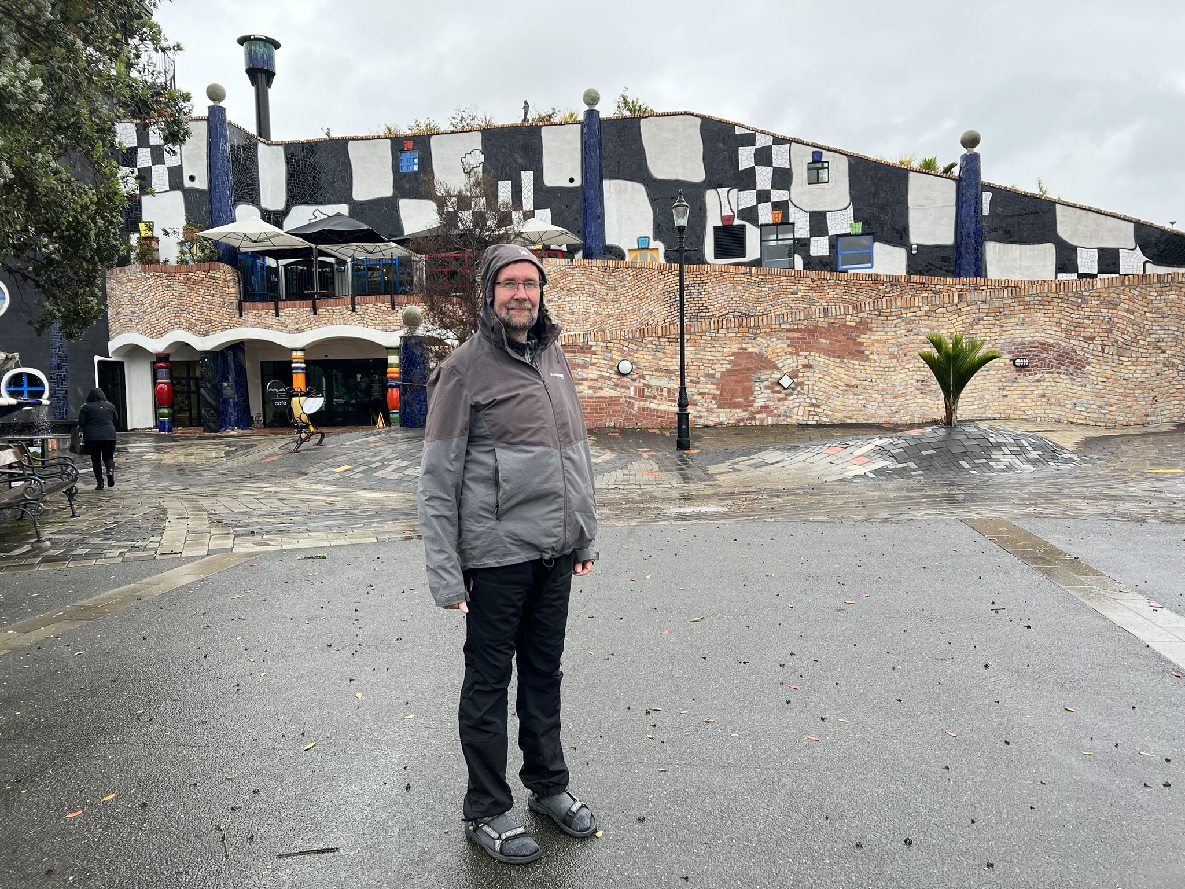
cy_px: 444
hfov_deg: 67.3
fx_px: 890
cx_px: 592
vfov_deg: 53.1
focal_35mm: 26
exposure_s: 1/497
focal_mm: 5.7
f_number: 1.5
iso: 50
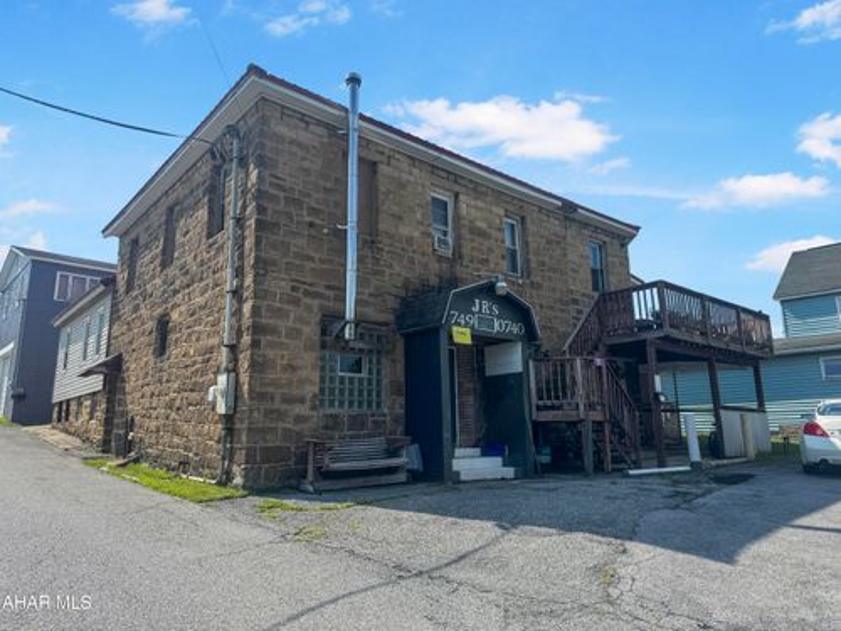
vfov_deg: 56.8
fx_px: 583
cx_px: 420
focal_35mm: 24
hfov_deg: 71.6
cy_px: 316
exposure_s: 1/5000
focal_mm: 6.76
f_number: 1.8
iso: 80
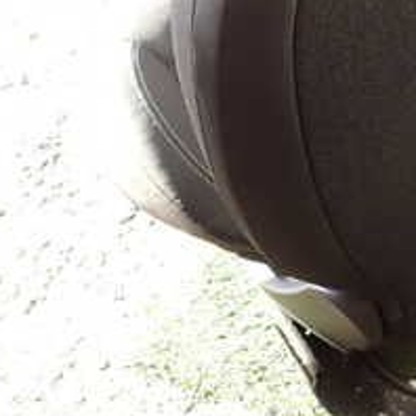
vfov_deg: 24.5
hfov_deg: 23.8
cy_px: 0
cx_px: 475
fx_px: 911
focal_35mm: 67
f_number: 2
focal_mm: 4.5
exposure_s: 1/60
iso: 125
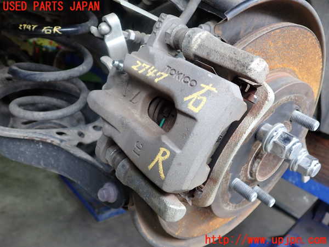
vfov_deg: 46.8
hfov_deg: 60.0
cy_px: 124
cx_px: 164
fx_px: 285
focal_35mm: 30
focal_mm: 5.4
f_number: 2.3
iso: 200
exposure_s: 1/80
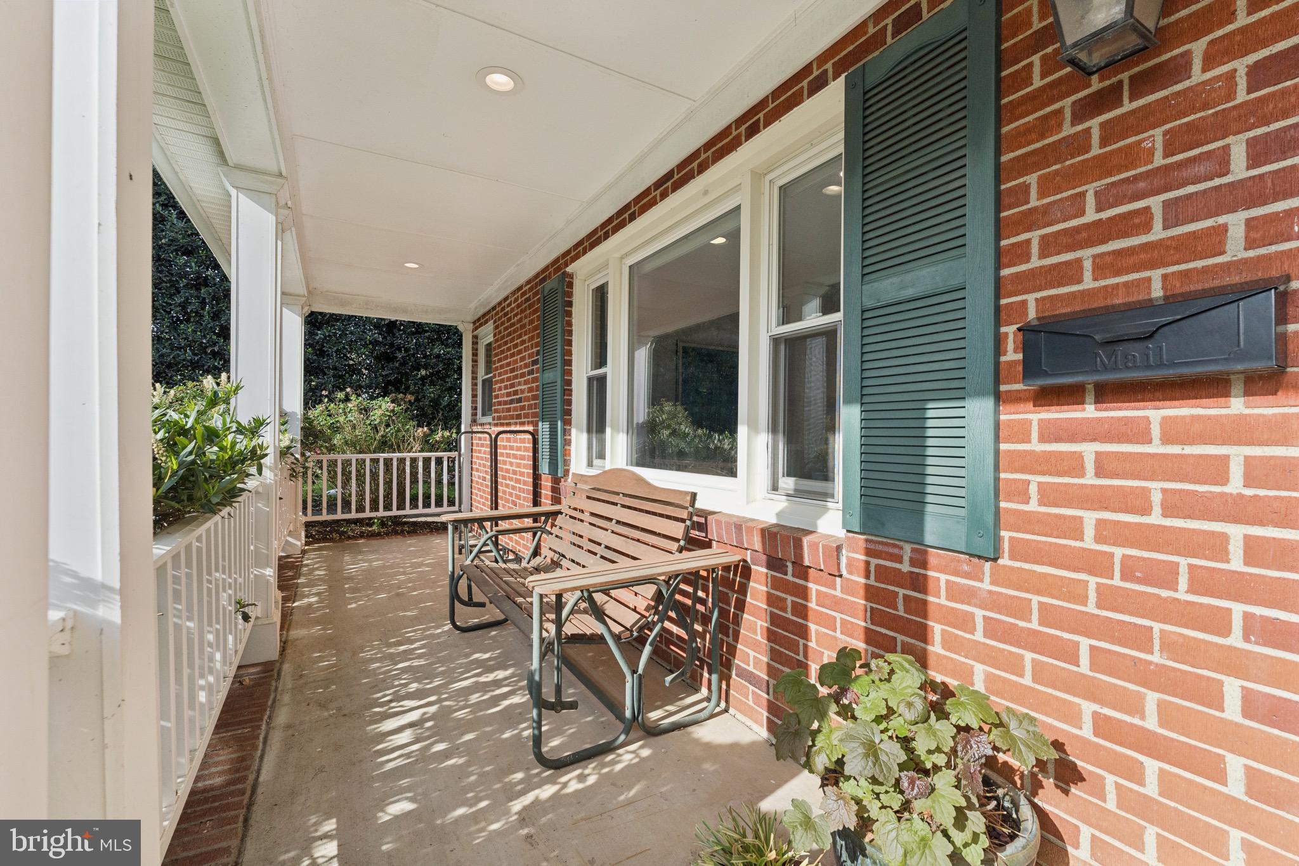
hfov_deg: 99.3
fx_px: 552
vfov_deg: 76.2
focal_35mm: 15
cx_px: 650
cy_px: 433
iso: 1250
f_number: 7.1
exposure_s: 1/1250
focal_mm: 15.3
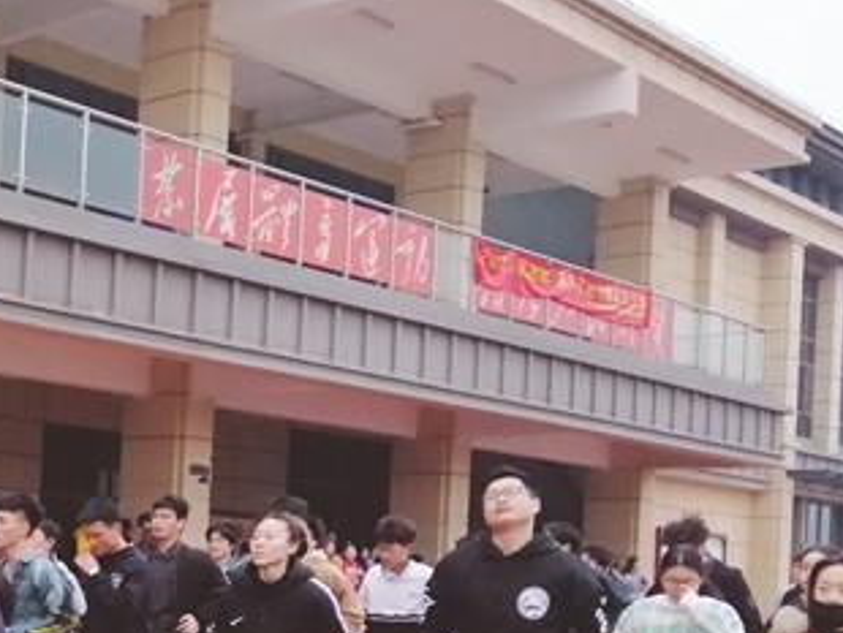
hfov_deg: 25.7
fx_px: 1633
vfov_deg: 21.5
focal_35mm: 67
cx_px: -193
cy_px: 573
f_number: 2.2
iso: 320
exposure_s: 1/900
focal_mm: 3.81
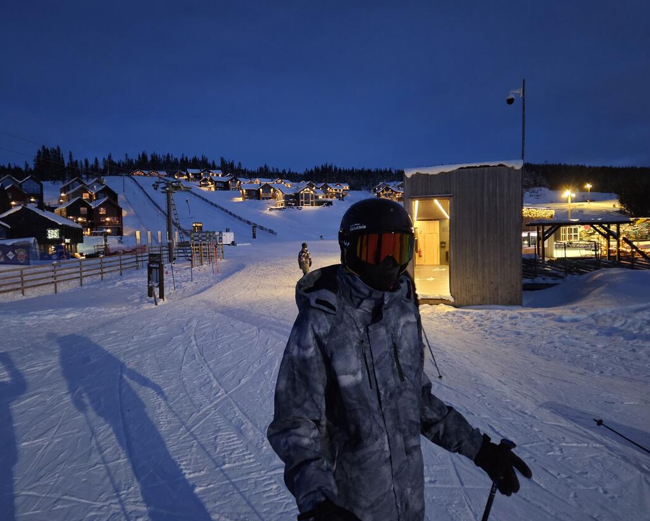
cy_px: 252
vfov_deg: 56.8
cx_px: 304
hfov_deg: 68.0
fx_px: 481
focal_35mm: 25
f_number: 1.8
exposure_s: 1/25
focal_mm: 5.4
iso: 1250
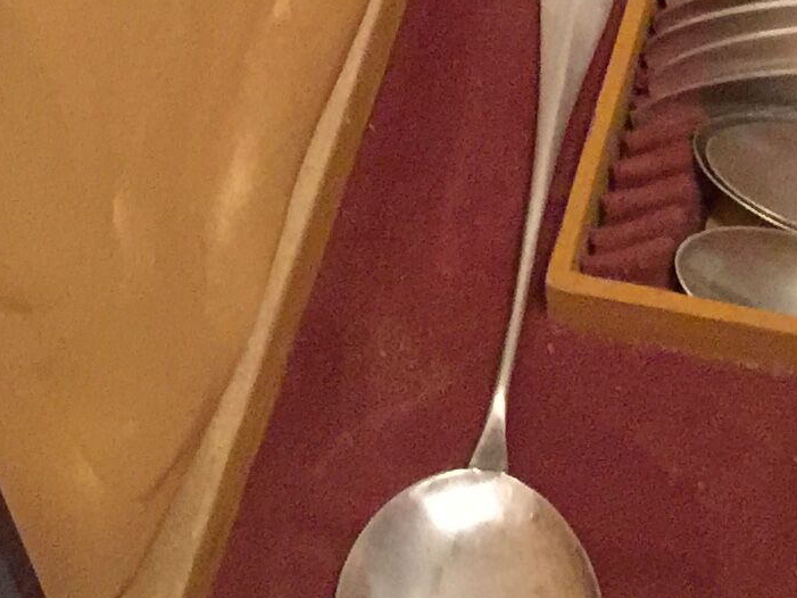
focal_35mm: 135
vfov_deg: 10.6
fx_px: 3109
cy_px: -271
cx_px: 229
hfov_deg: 14.6
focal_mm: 4.15
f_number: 2.2
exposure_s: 1/8
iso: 200
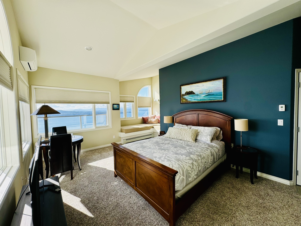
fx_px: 122
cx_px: 150
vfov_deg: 85.7
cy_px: 113
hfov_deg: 102.1
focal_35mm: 14
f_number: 2.2
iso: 40
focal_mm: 2.22
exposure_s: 1/314
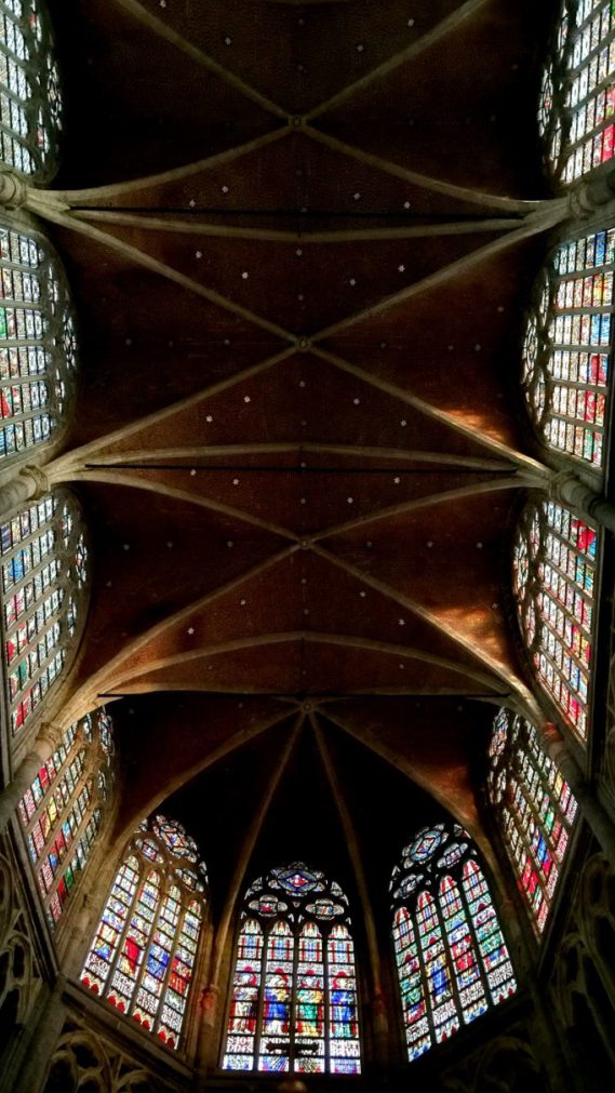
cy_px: 549
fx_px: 927
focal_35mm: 32
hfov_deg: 36.7
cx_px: 303
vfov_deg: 61.0
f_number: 2.2
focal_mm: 4.15
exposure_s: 1/4
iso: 160
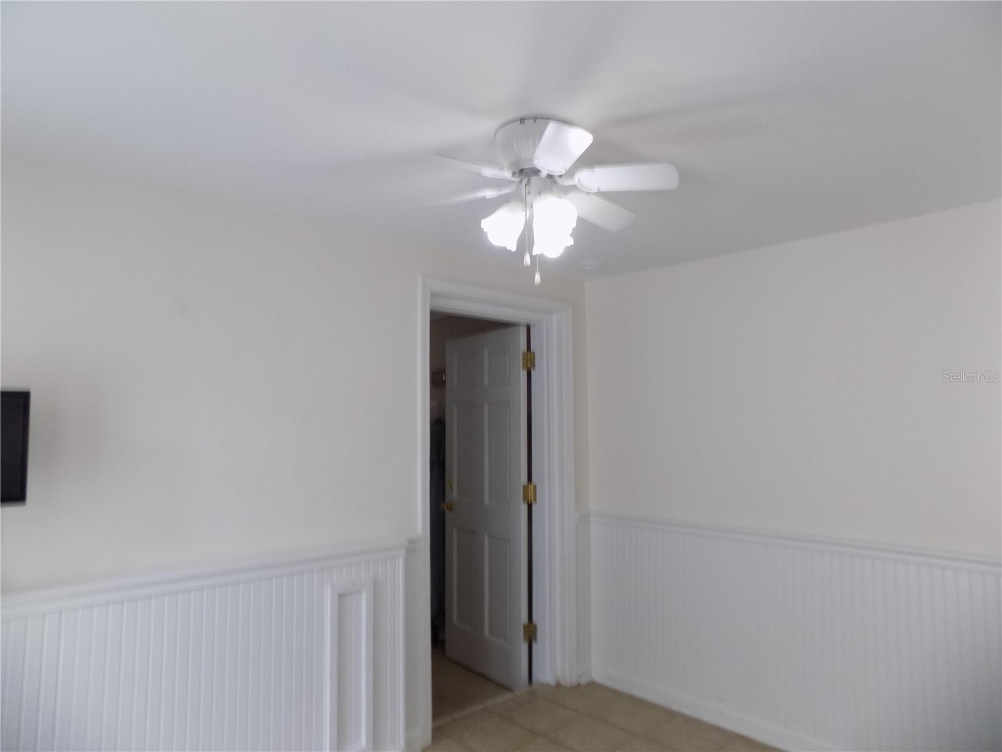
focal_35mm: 23
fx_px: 666
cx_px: 501
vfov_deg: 58.9
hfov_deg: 73.9
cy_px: 376
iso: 80
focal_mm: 4
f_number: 3.1
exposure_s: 1/30
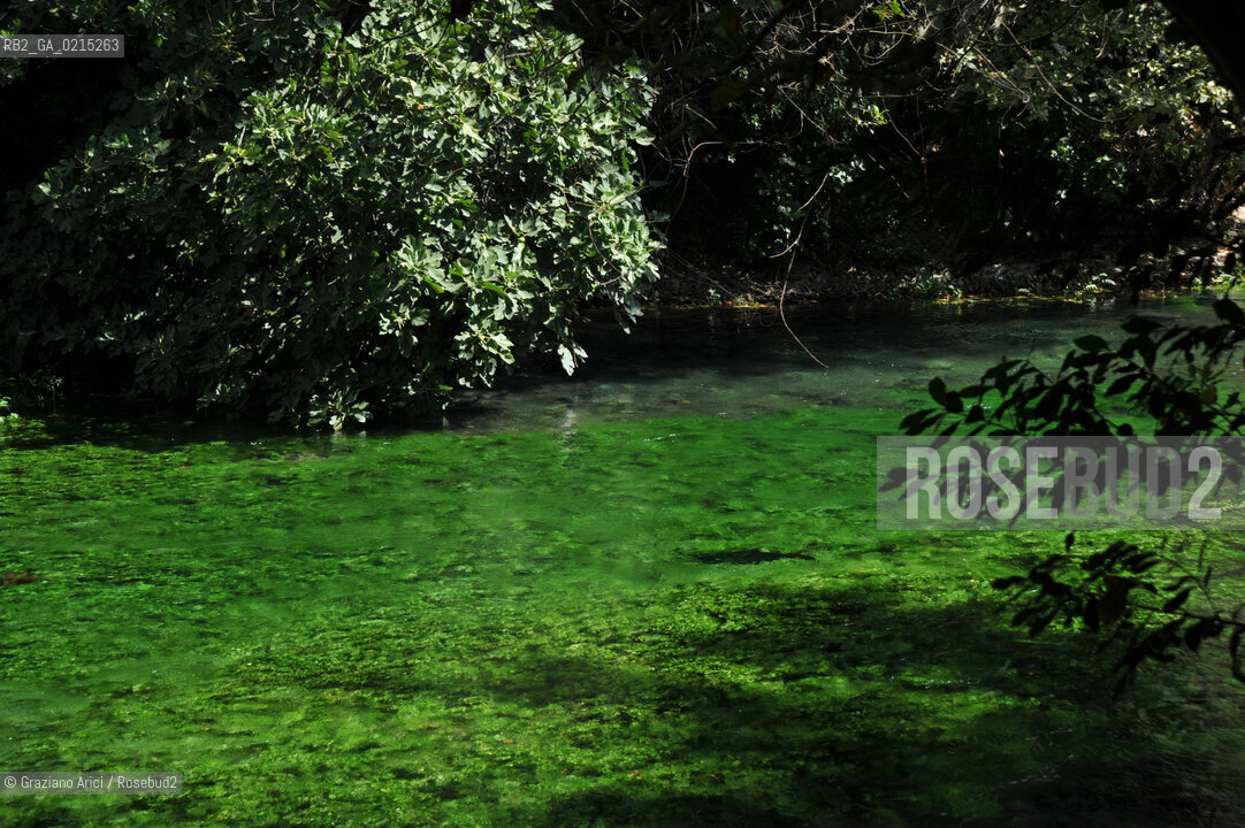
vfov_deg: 20.6
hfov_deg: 30.5
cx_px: 622
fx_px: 2281
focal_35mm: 66
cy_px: 414
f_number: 11
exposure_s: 1/160
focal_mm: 66
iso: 200
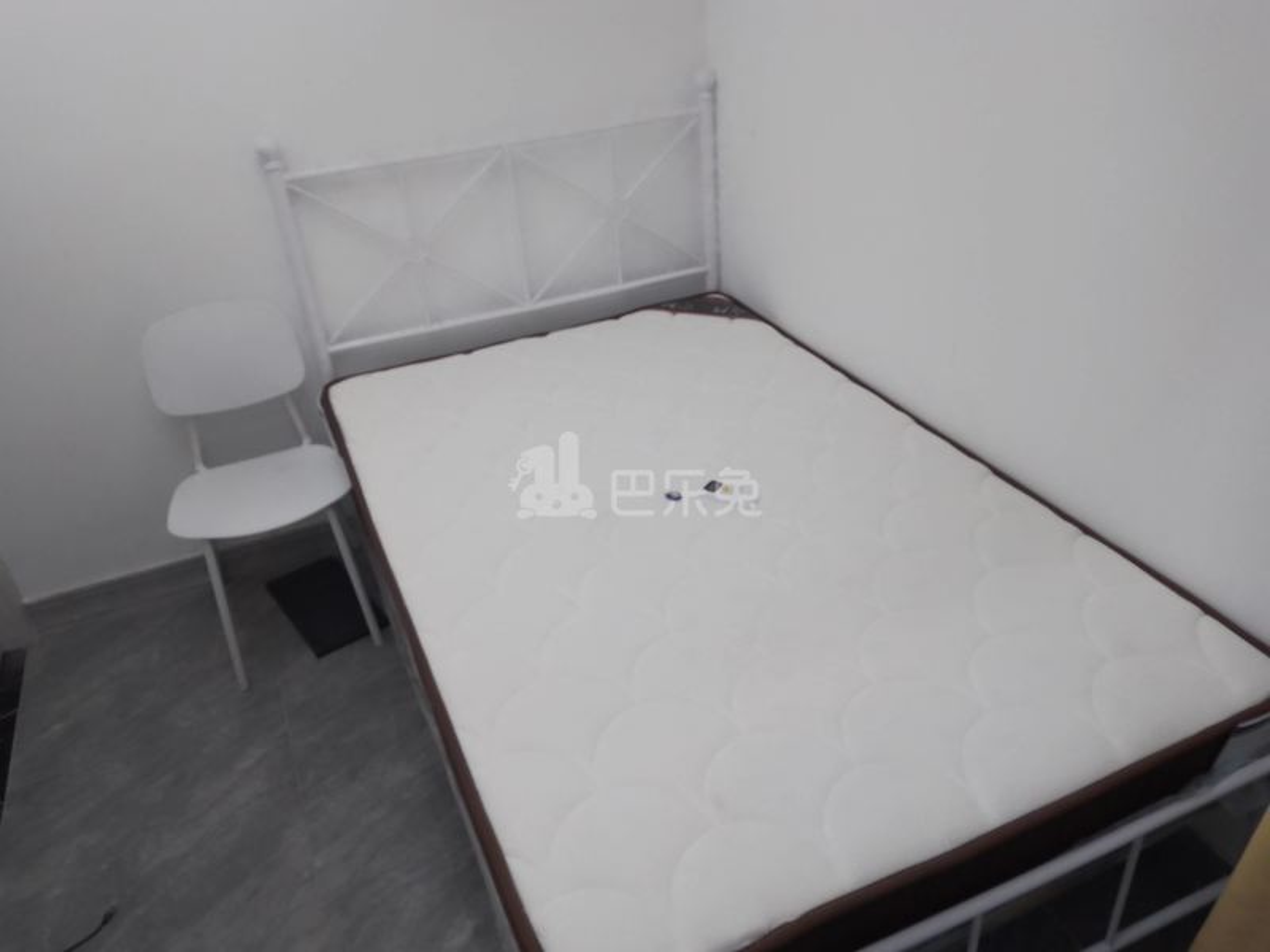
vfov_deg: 51.4
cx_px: 635
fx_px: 991
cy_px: 476
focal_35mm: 27
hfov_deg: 65.3
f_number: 1.8
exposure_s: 1/50
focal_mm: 3.69
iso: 80
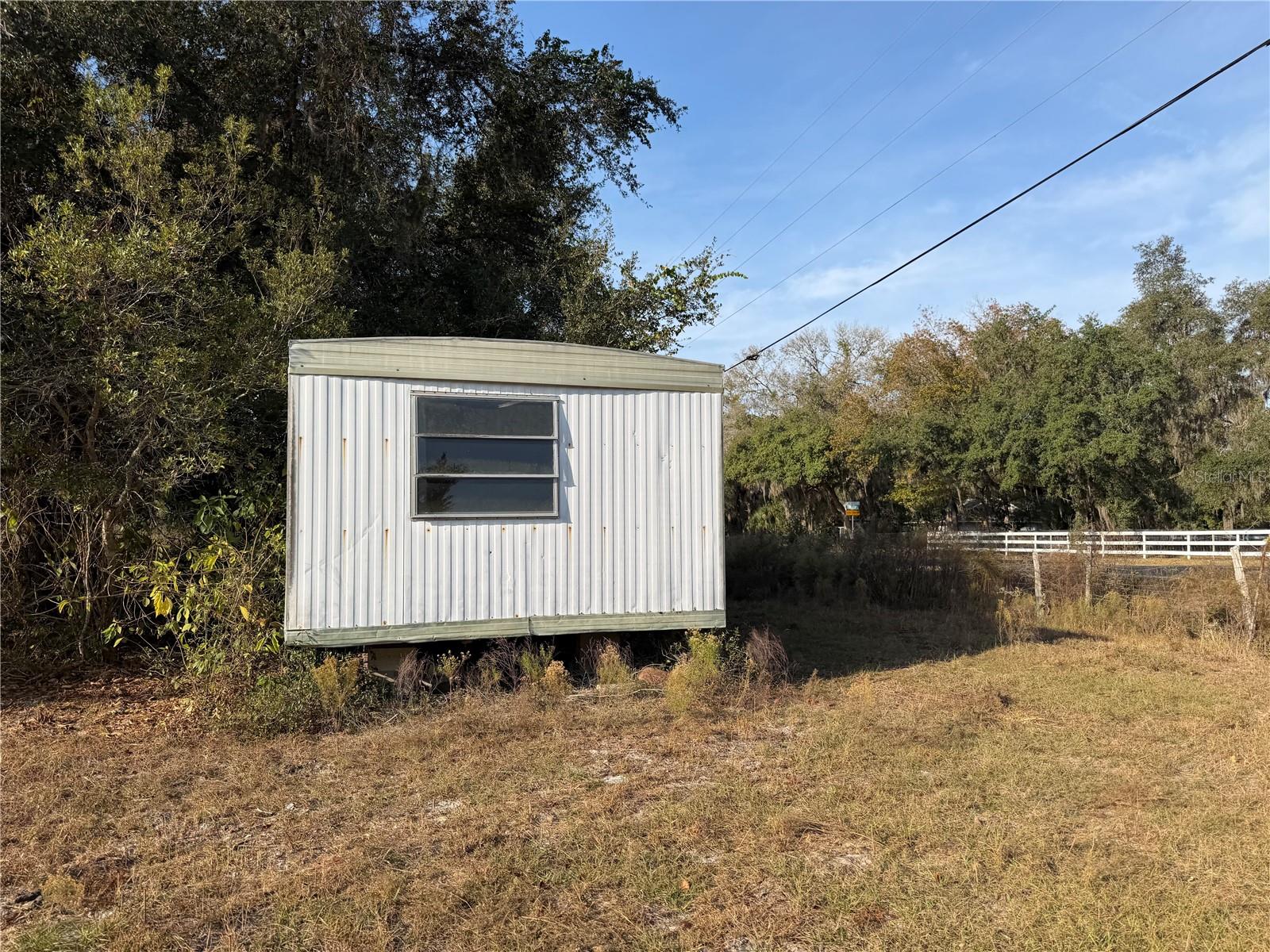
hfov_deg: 71.6
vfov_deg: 56.8
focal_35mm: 24
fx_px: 881
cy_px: 476
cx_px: 635
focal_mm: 6.76
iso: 80
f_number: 1.78
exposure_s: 1/3953
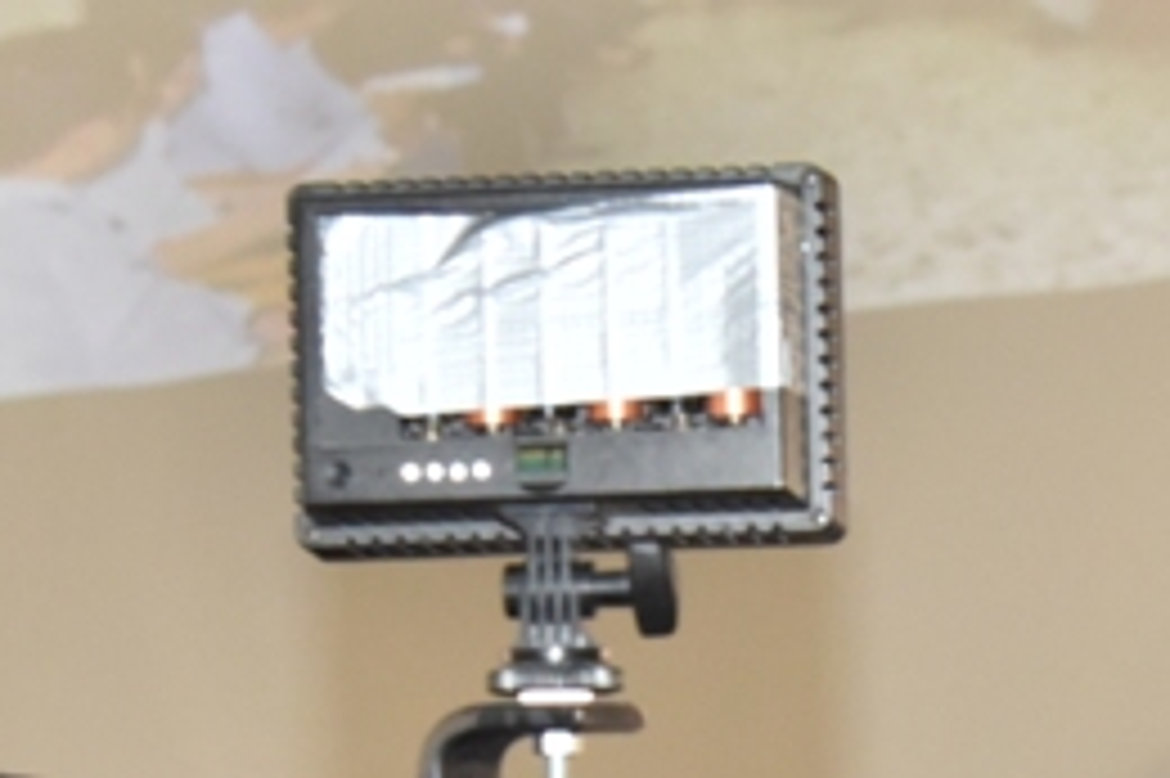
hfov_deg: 10.4
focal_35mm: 197
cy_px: 1059
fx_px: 6398
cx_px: 900
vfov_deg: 6.9
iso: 2500
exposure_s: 1/125
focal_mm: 50
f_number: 6.3
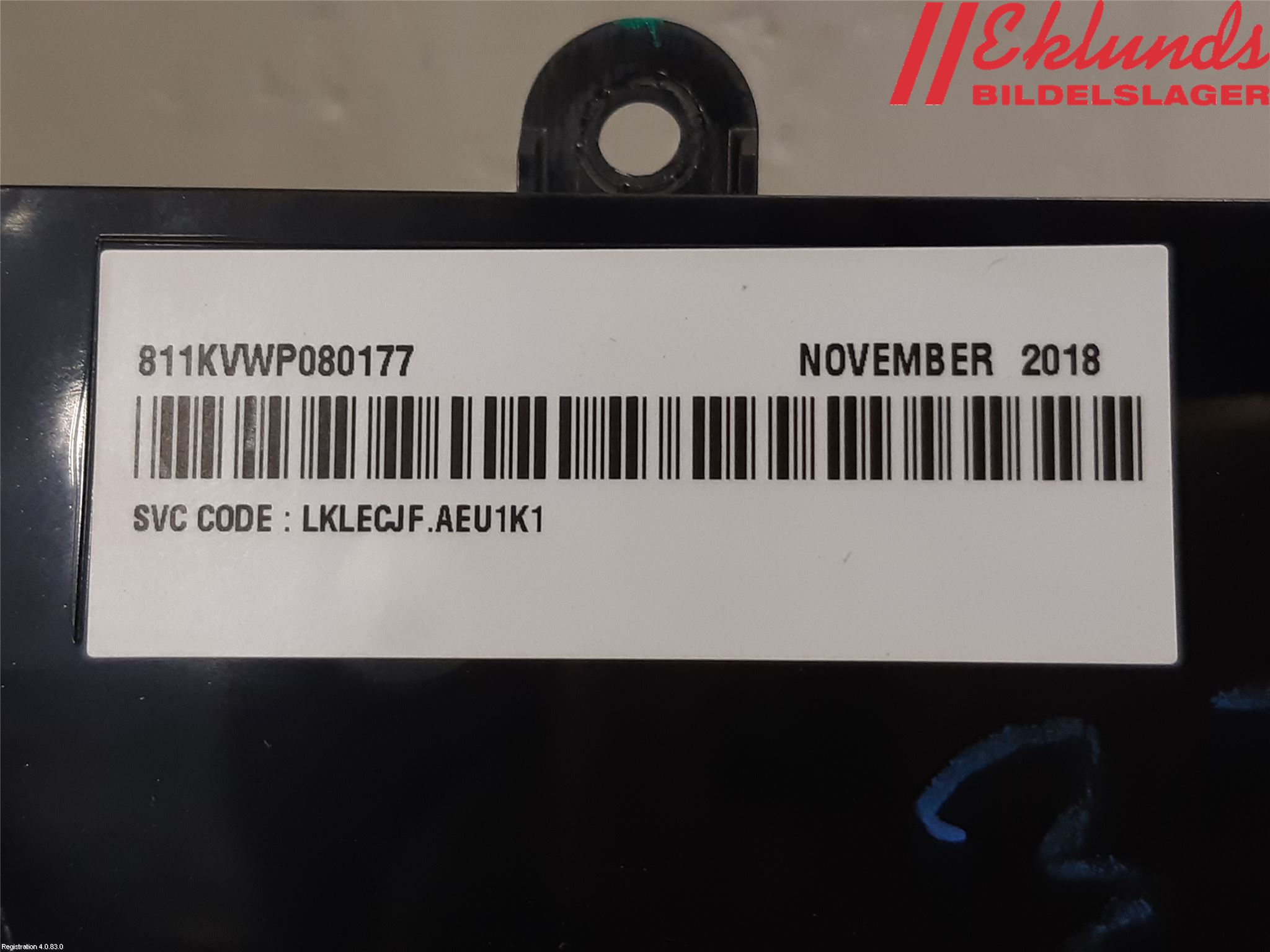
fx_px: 954
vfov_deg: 53.1
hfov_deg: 67.3
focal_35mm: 26
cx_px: 635
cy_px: 476
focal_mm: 3.93
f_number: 1.7
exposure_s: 1/50
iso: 125
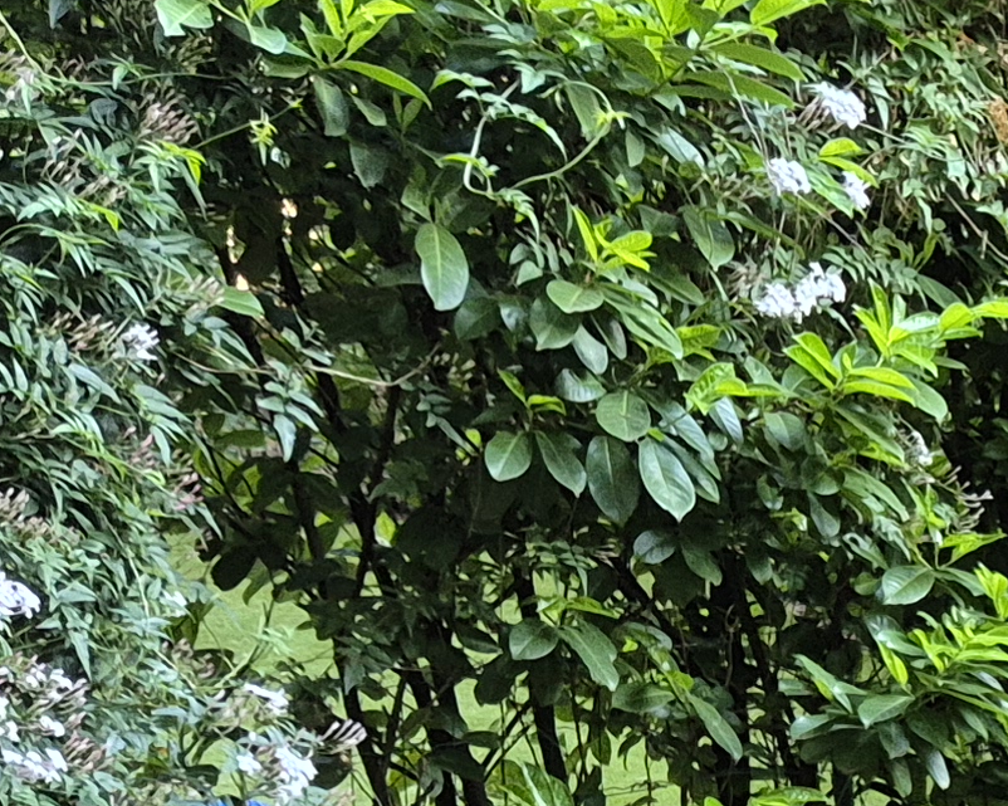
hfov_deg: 14.6
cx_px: 1922
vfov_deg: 12.8
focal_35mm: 112
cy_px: 1304
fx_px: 3340
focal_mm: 5.4
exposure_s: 1/100
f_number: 1.8
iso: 640
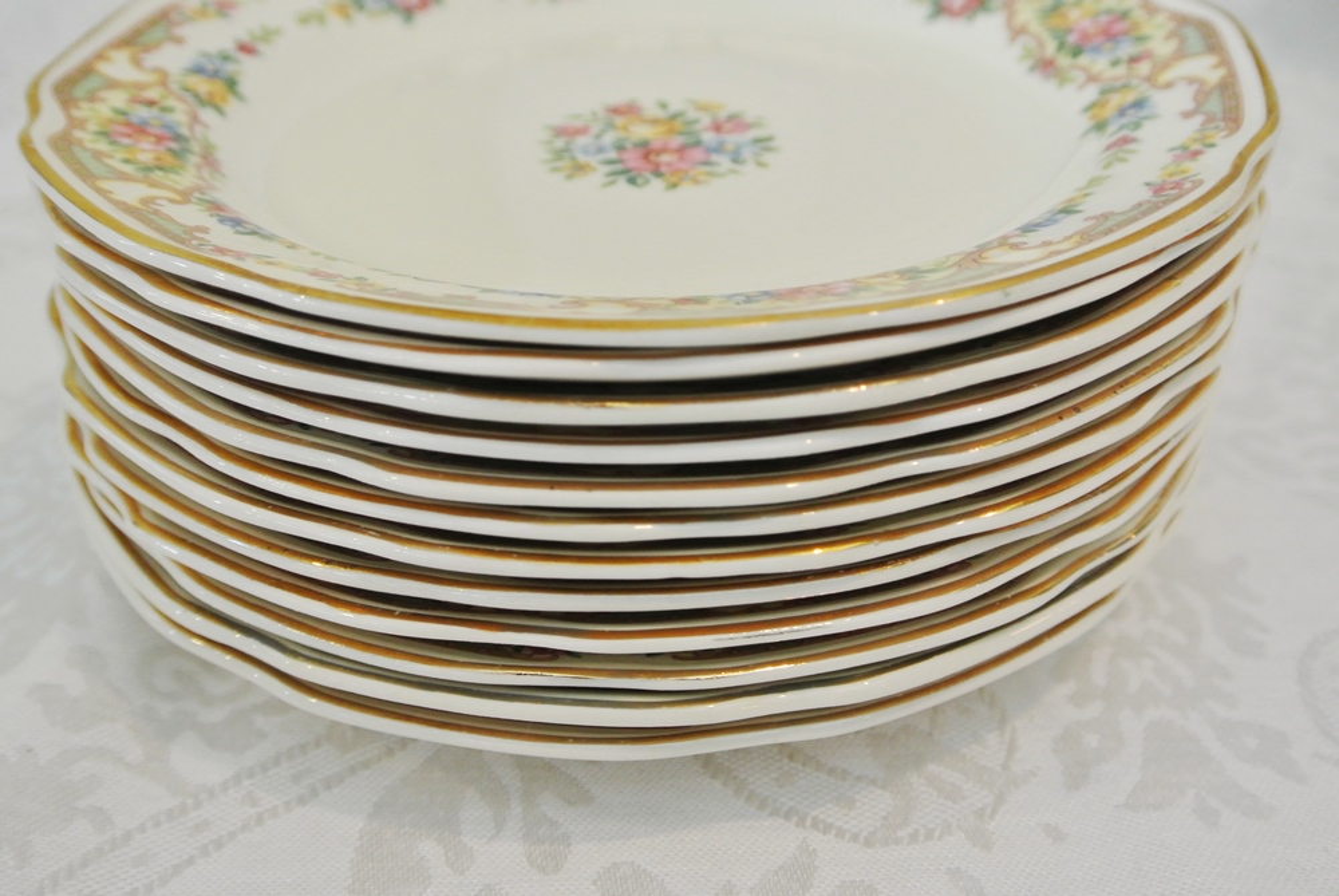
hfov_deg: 41.9
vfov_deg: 28.7
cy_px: 448
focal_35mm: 47
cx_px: 670
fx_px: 1750
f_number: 4.5
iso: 800
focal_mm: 17.5
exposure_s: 1/50
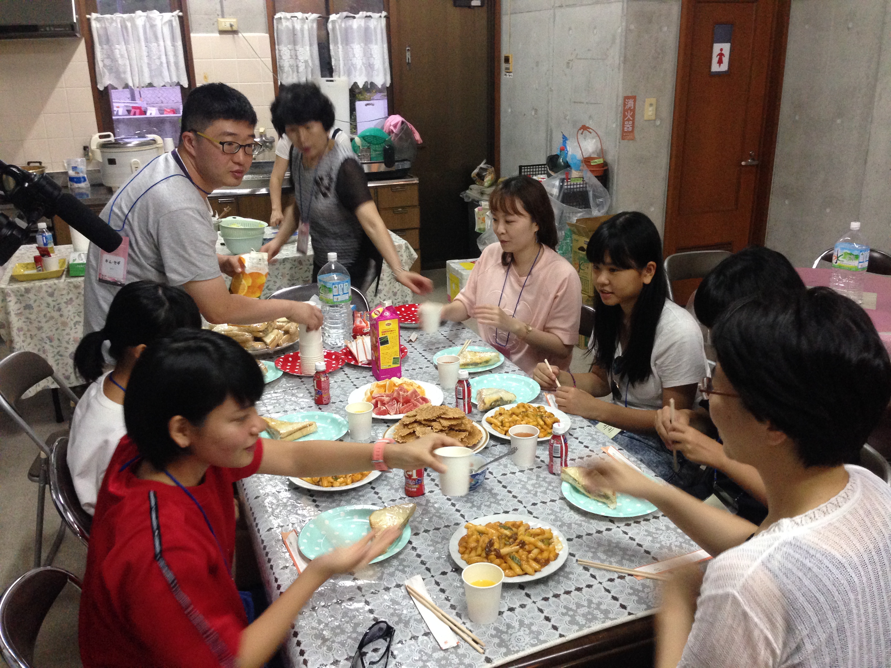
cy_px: 334
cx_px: 446
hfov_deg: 55.4
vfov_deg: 42.9
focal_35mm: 33
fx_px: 849
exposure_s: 1/20
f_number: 2.4
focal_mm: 4.12
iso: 250
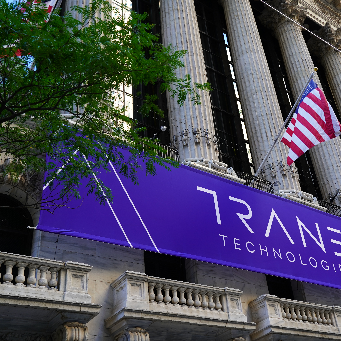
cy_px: 170
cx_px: 227
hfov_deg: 40.4
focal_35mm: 41
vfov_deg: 40.9
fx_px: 457
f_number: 4
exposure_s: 1/60
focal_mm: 32
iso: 200
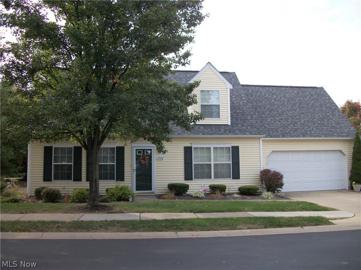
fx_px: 334
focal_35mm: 32
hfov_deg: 56.8
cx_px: 180
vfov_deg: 44.2
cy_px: 135
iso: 80
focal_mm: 5.7
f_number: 2.9
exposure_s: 1/320
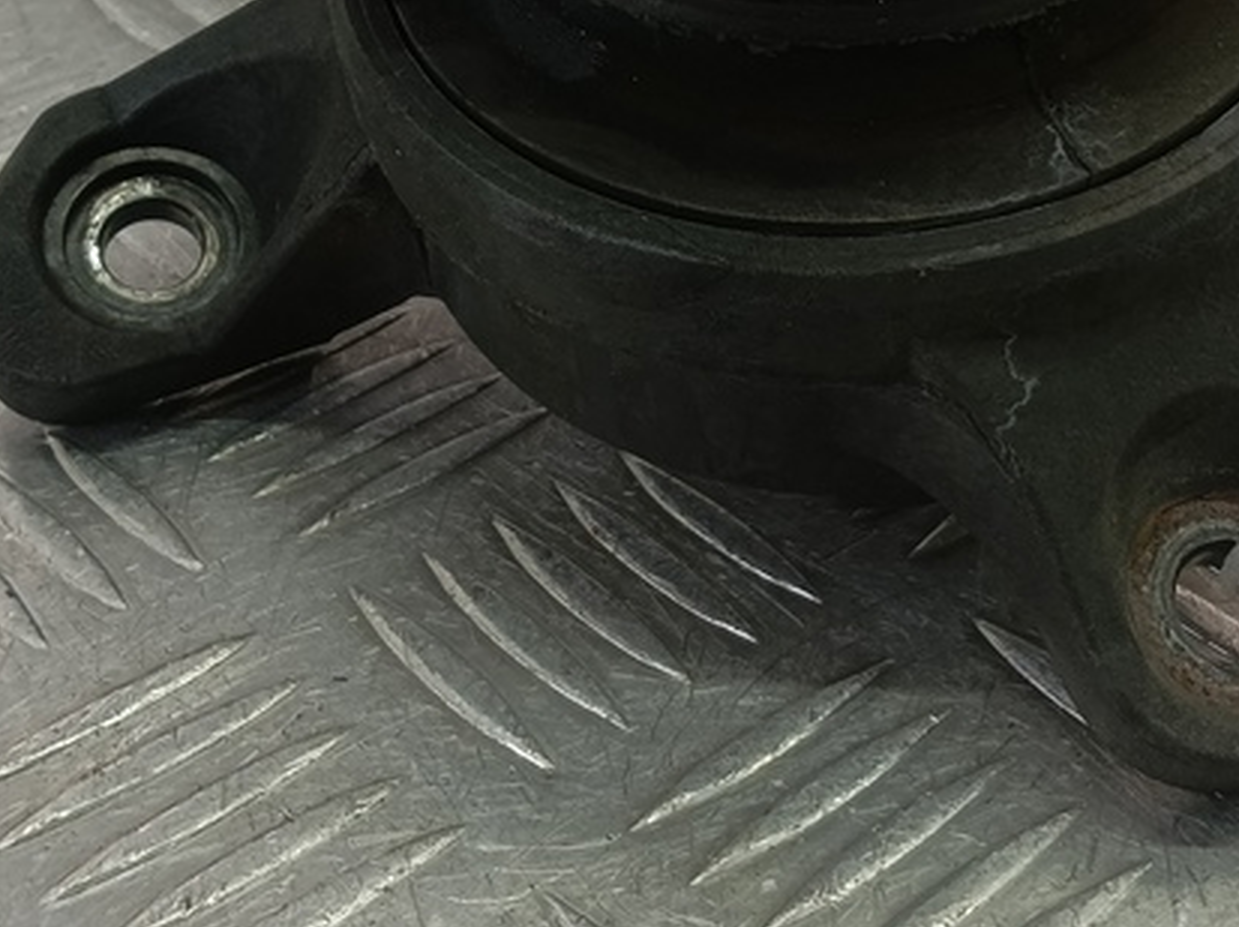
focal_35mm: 67
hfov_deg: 28.8
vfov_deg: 21.4
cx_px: 825
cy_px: 93
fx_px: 2396
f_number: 1.6
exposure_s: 1/50
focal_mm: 4.11
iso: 85
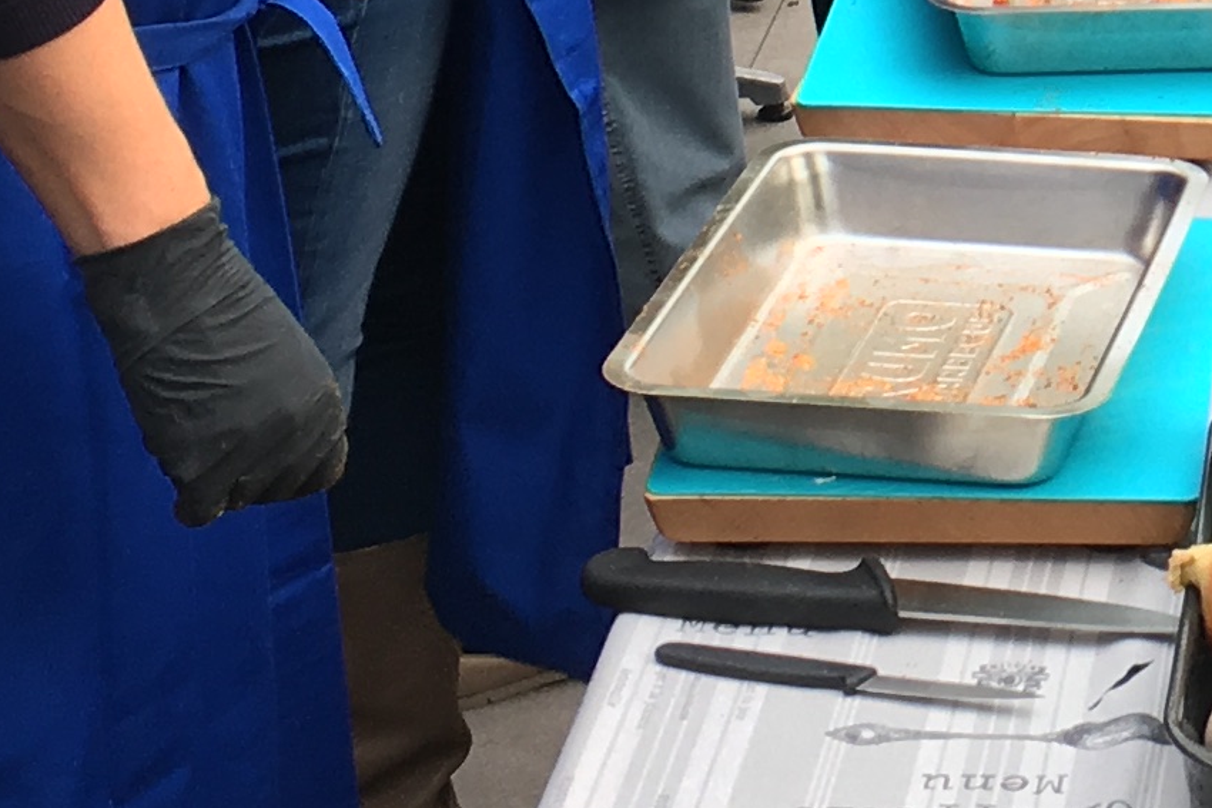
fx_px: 4815
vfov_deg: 9.2
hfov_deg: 13.7
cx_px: 1626
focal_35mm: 143
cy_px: -631
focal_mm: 4.15
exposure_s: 1/109
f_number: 2.2
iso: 25
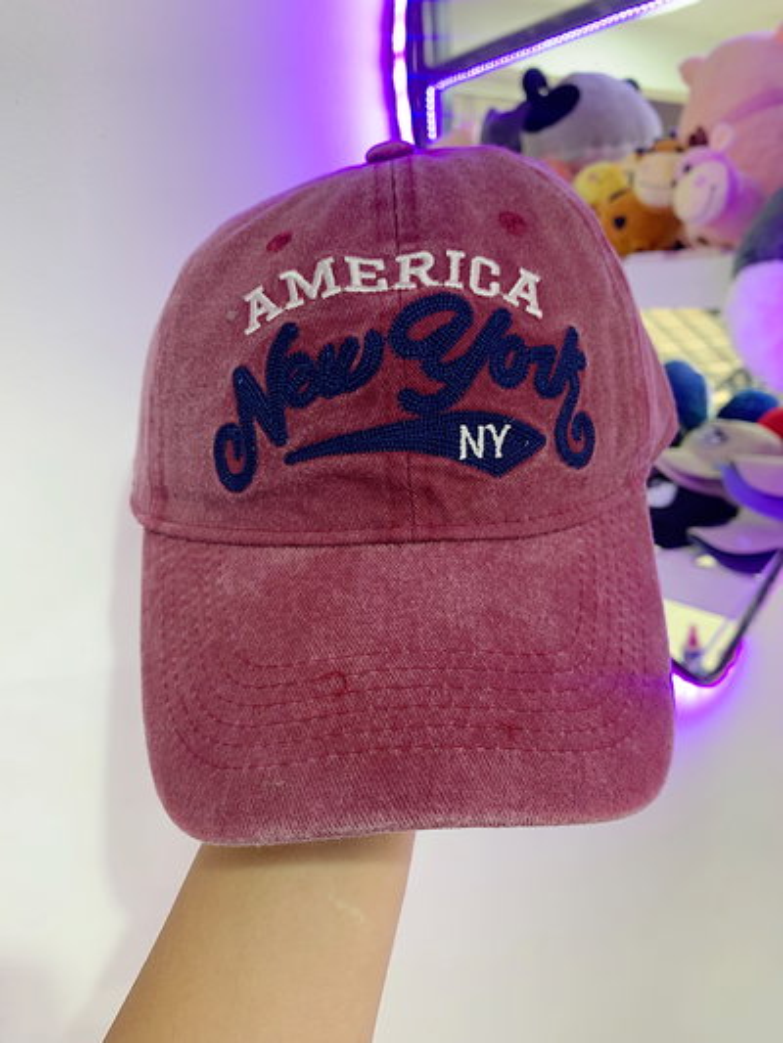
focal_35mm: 26
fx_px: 784
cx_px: 392
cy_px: 522
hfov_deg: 53.1
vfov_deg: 67.3
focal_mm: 4.25
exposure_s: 1/50
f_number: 1.8
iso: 125
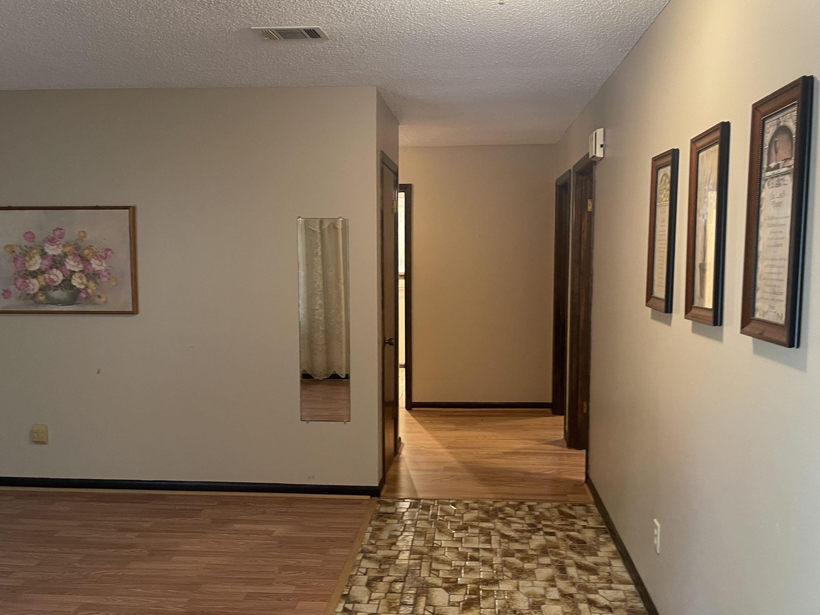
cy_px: 306
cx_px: 407
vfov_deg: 49.7
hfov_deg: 63.4
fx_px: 663
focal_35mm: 28
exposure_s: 1/60
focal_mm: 5.1
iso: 400
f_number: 1.6
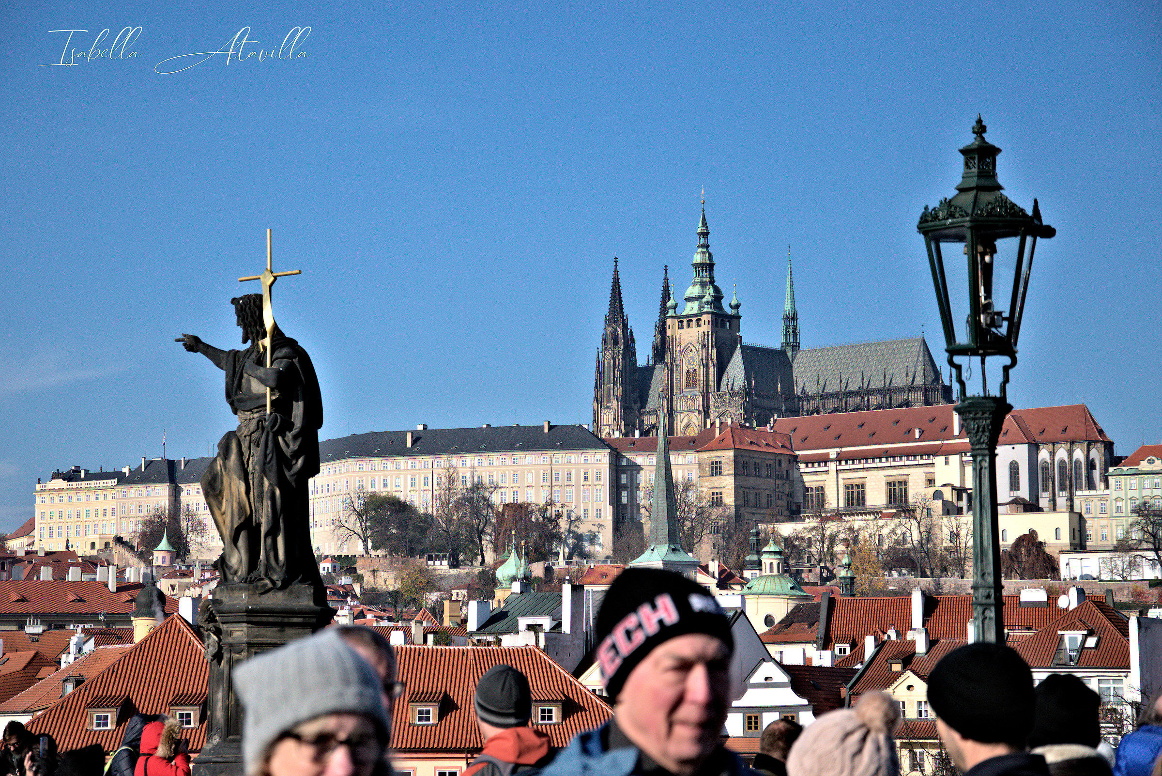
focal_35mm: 105
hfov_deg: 19.4
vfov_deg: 13.1
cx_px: 581
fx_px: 3390
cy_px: 388
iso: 400
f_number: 5.6
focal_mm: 70
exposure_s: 1/3200
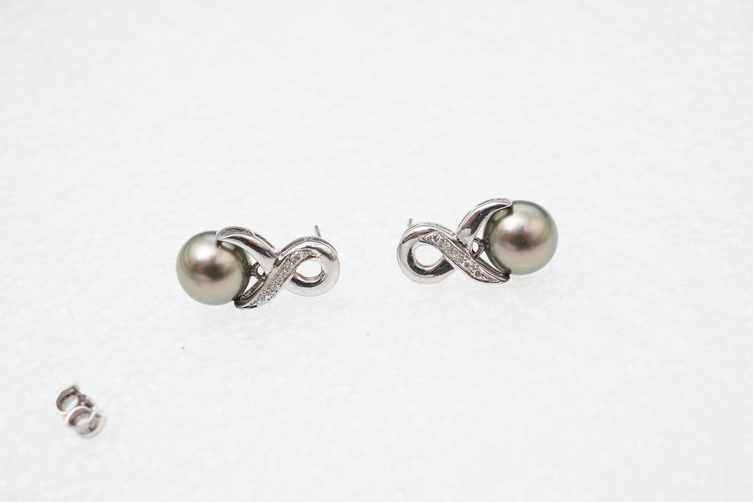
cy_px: 251
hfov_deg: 43.6
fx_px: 941
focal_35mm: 45
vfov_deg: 29.9
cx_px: 376
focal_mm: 30
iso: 400
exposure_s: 1/125
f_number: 16
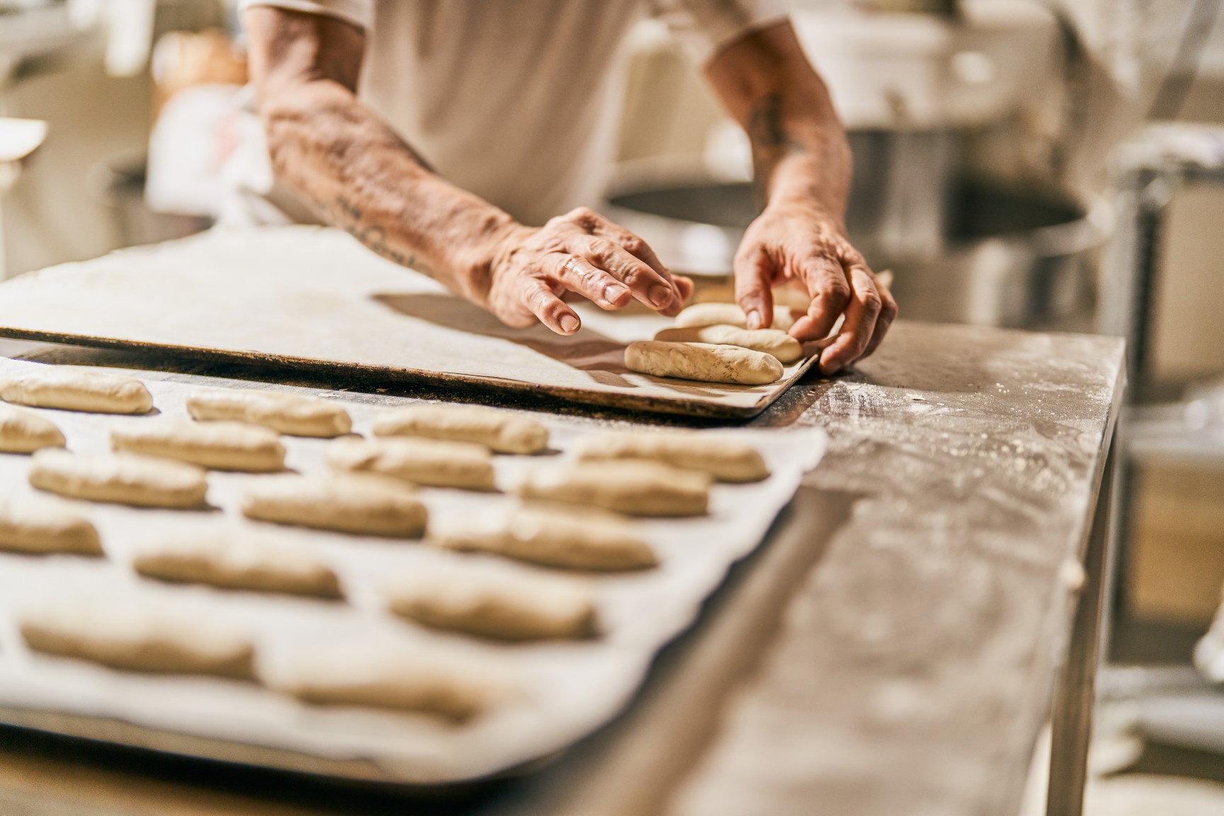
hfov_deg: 39.6
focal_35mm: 50
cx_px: 612
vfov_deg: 27.0
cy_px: 408
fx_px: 1700
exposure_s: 1/320
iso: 200
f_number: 1.2
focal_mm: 50
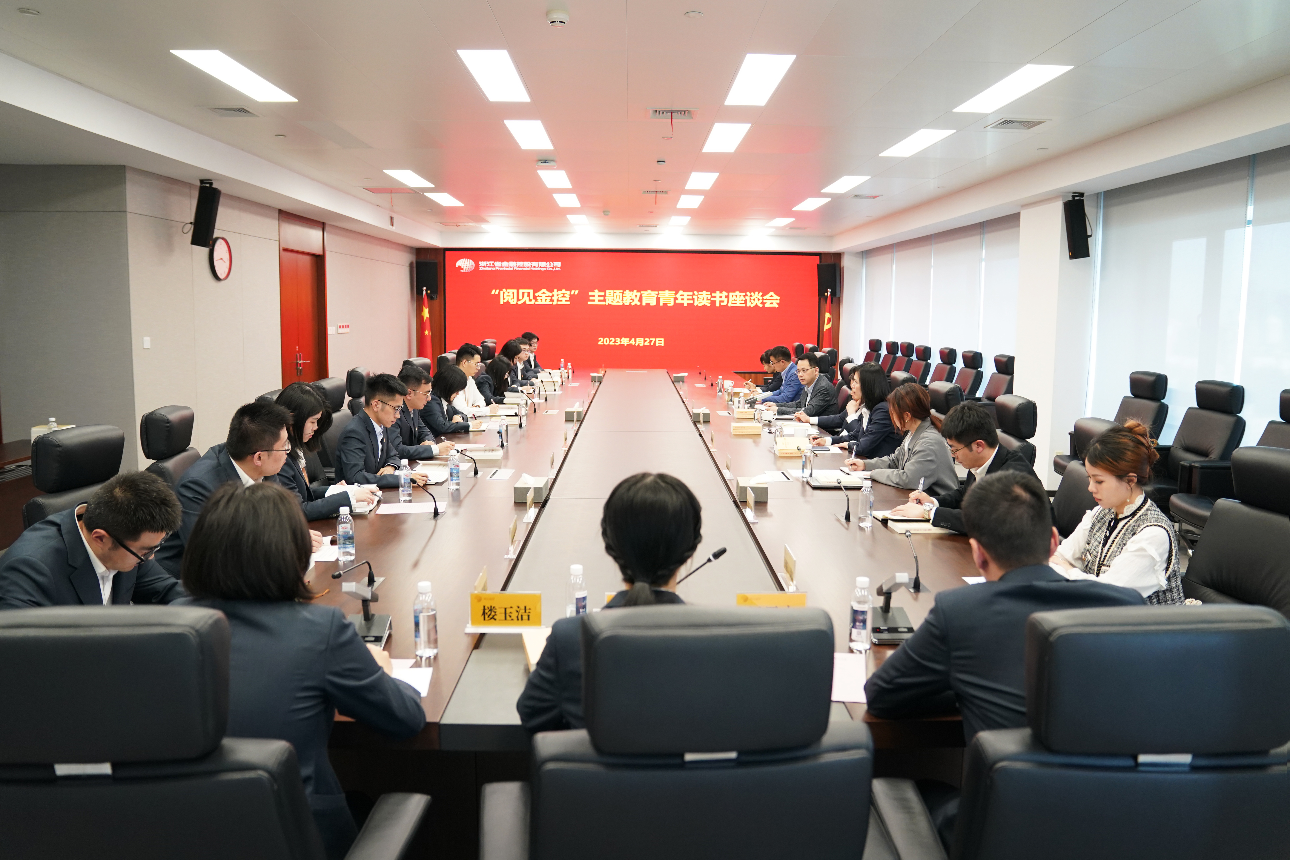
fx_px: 860
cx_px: 645
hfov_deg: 73.7
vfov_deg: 53.1
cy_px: 430
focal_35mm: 24
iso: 1600
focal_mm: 24
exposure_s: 1/200
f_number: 2.8
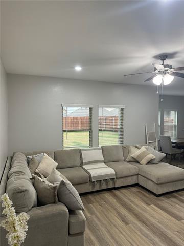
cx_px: 92
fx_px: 170
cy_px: 123
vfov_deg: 71.6
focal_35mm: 24
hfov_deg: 56.8
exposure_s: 1/120
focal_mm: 6.76
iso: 200
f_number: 1.78
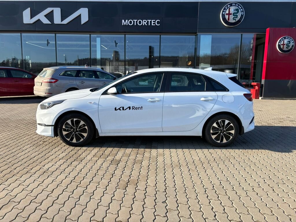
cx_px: 148
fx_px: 222
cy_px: 111
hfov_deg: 67.3
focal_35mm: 26
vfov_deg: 53.1
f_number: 1.6
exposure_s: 1/1364
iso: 50
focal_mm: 5.96
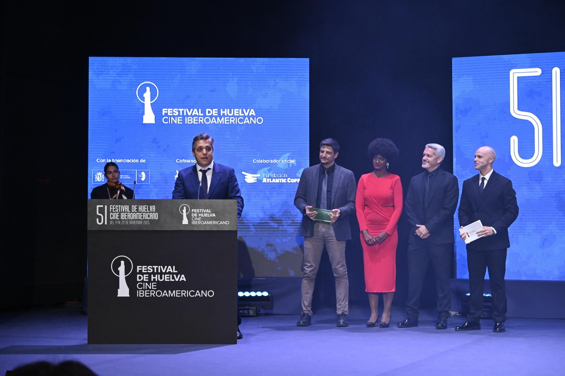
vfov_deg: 18.2
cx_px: 282
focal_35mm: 75
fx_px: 1177
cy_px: 188
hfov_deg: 27.0
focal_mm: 50
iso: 3200
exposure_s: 1/250
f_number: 6.3
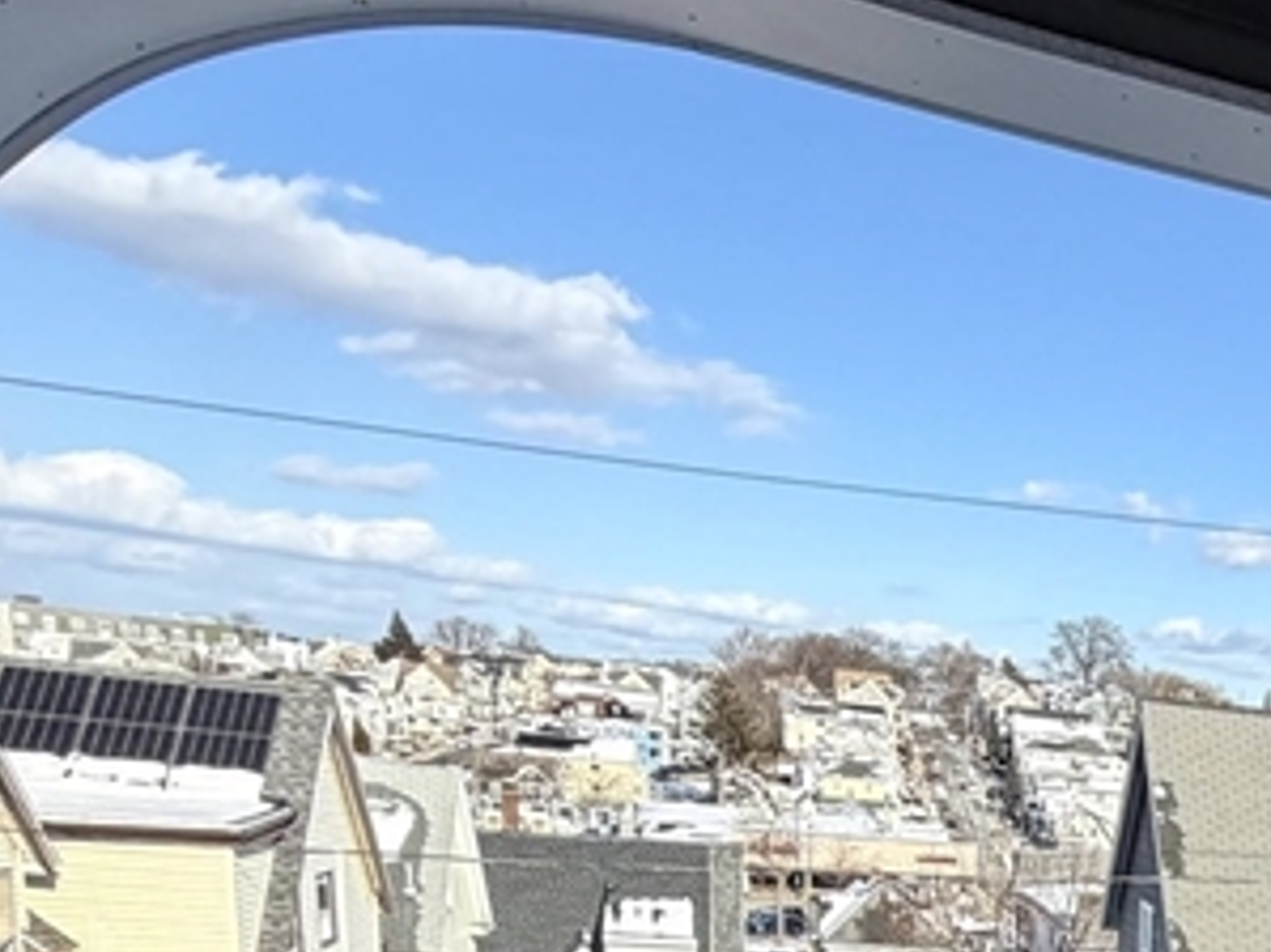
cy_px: 1190
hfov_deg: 31.5
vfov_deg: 26.3
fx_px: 1762
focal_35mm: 48
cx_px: 1615
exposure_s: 1/770
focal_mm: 2.22
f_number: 2.2
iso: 32
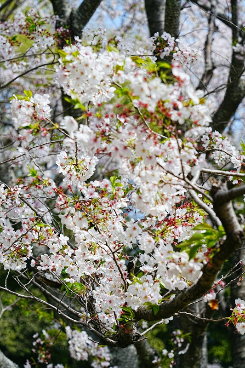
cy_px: 184
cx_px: 122
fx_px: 1072
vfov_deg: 19.5
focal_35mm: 105
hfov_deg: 13.0
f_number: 6.3
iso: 100
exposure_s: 1/320
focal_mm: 105
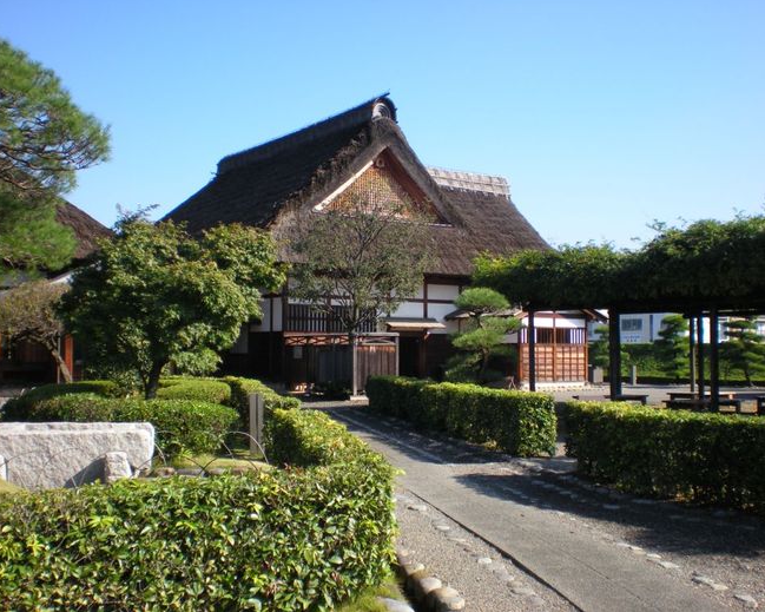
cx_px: 407
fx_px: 906
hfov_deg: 45.8
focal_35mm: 40
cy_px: 304
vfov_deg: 37.3
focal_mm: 6.3
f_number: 4.6
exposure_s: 1/252
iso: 64
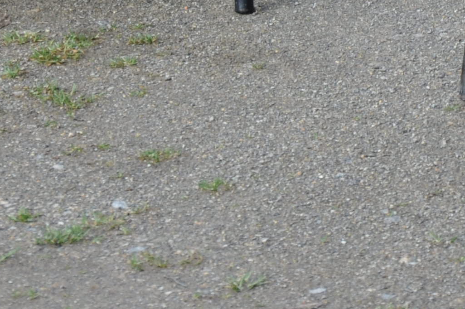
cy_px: -334
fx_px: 6066
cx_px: 552
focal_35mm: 470
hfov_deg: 4.4
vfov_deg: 2.9
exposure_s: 1/180
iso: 250
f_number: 6.7
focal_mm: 75
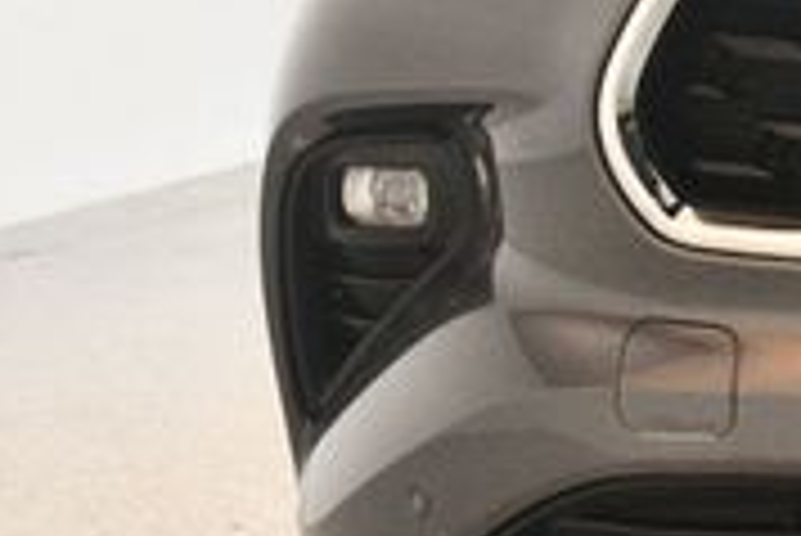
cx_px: 1422
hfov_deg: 14.8
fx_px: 2717
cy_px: 90
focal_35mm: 122
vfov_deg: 11.2
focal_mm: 23
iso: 3200
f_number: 3.8
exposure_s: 1/100
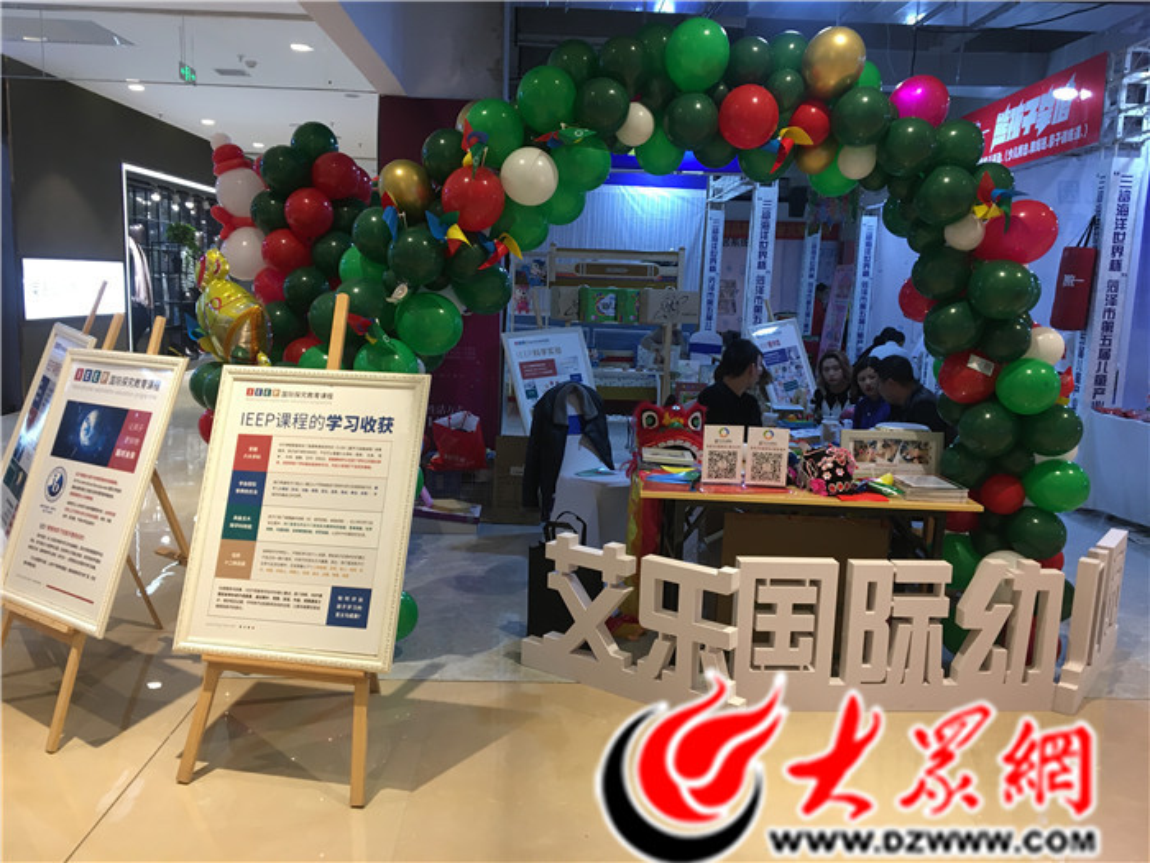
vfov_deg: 48.2
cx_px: 575
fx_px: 963
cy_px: 432
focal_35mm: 29
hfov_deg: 61.7
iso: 80
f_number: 2.2
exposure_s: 1/33
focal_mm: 4.15
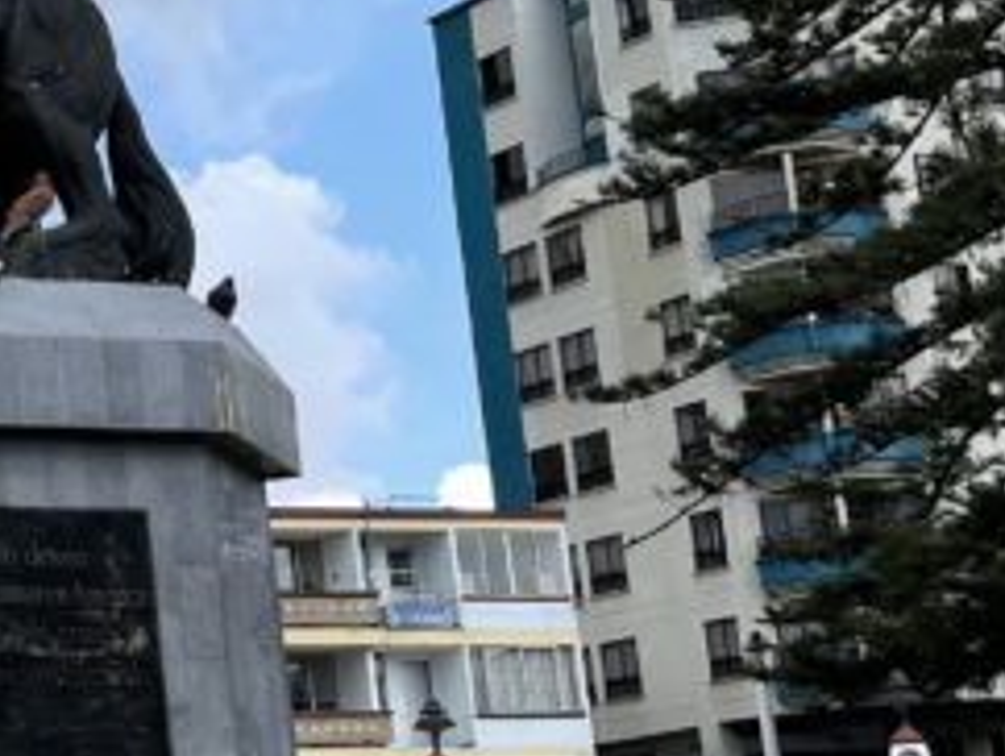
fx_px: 3197
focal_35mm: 110
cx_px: -606
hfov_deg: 16.0
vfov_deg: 13.5
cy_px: 328
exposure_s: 1/2083
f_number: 1.6
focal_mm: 5.1
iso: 32
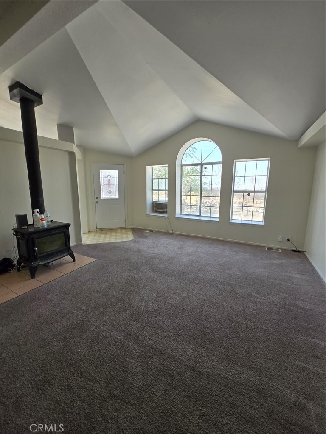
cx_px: 163
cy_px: 217
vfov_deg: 106.2
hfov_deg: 89.9
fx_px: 163
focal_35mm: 13
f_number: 2.2
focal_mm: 1.7
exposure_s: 1/120
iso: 32
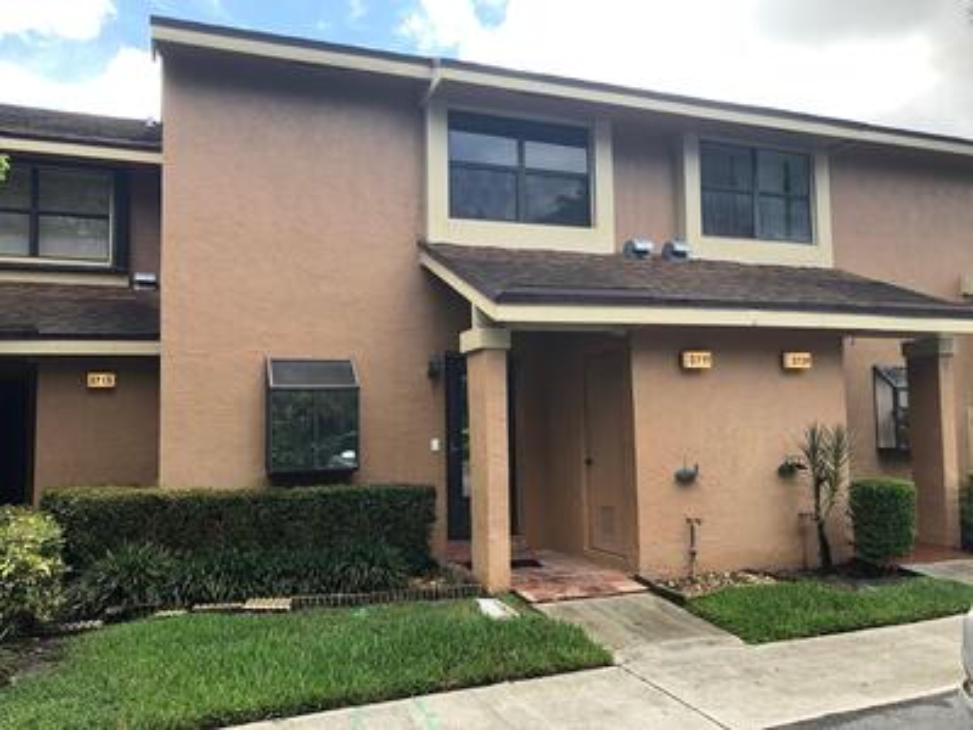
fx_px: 787
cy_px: 365
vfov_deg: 49.7
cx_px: 486
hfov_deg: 63.4
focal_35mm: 28
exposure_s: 1/247
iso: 20
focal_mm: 3.99
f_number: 1.8
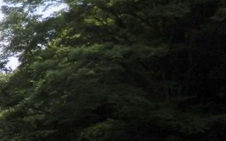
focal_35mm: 77
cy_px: 164
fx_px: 474
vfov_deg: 16.3
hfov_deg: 24.7
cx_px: -32
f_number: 3
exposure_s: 1/800
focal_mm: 4.5
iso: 80
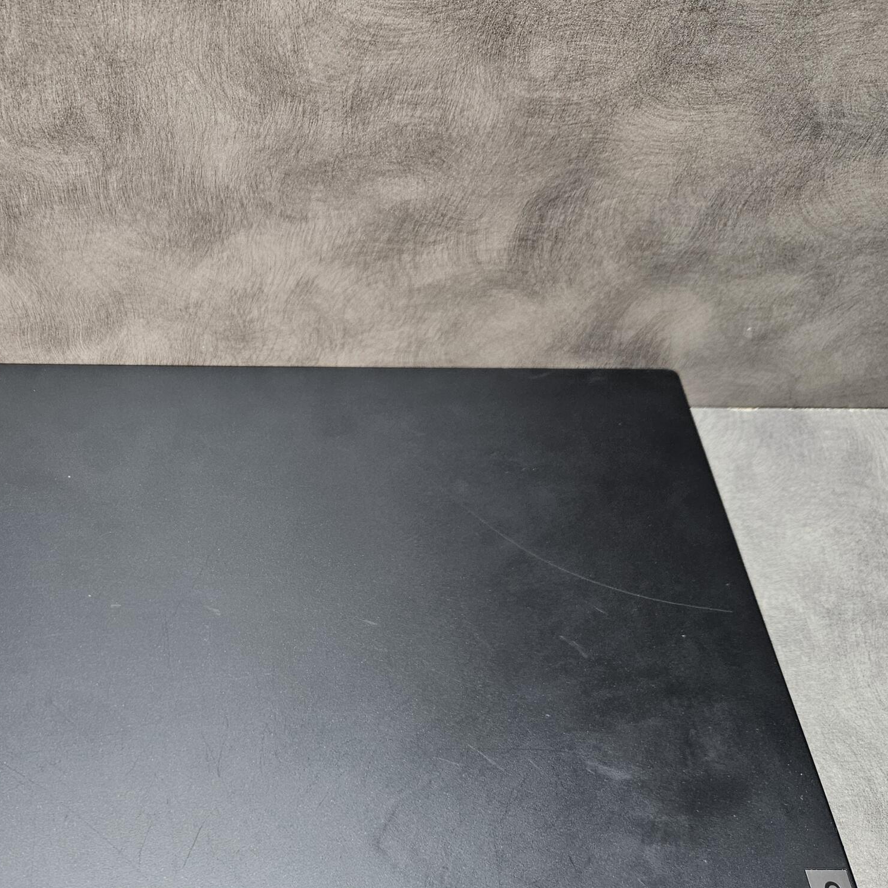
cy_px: 561
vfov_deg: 46.8
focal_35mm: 35
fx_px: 1016
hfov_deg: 45.1
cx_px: 192
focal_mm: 5.4
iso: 320
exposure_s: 1/100
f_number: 1.8
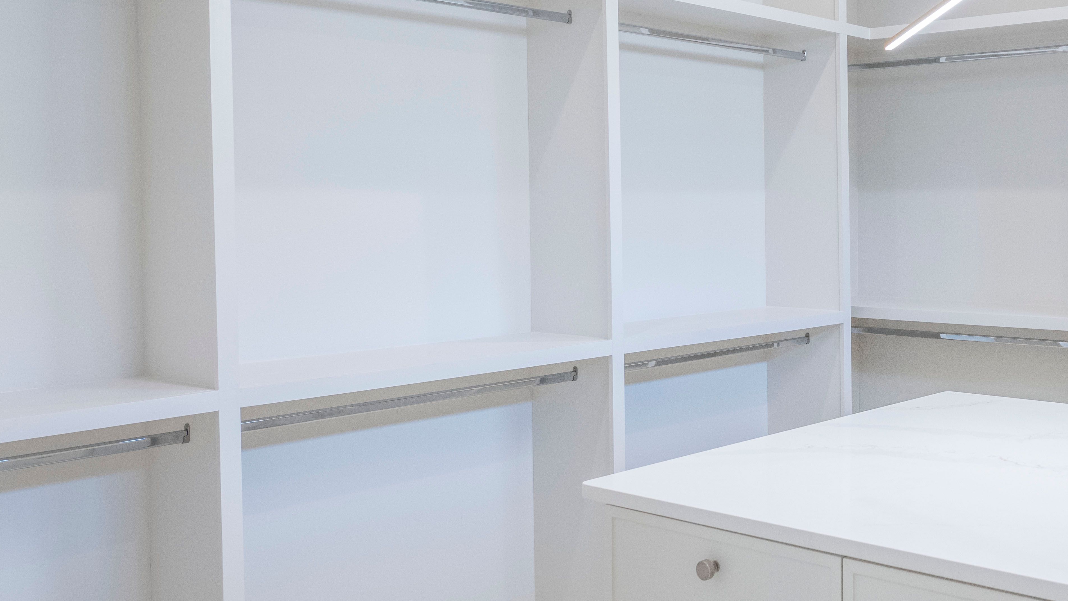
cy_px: 229
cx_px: 954
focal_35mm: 41
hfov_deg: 45.0
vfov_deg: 28.9
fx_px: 1161
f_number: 5
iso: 800
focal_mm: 18
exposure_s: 1/80
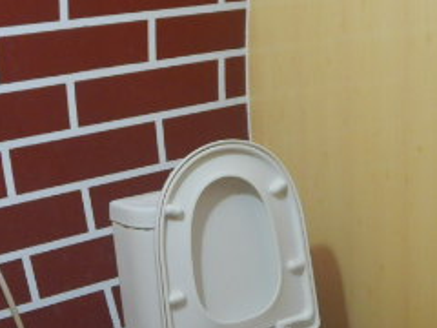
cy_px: 246
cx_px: 197
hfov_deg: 30.2
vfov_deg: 22.7
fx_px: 808
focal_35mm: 64
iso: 400
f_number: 2.8
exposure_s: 1/25
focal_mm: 4.3
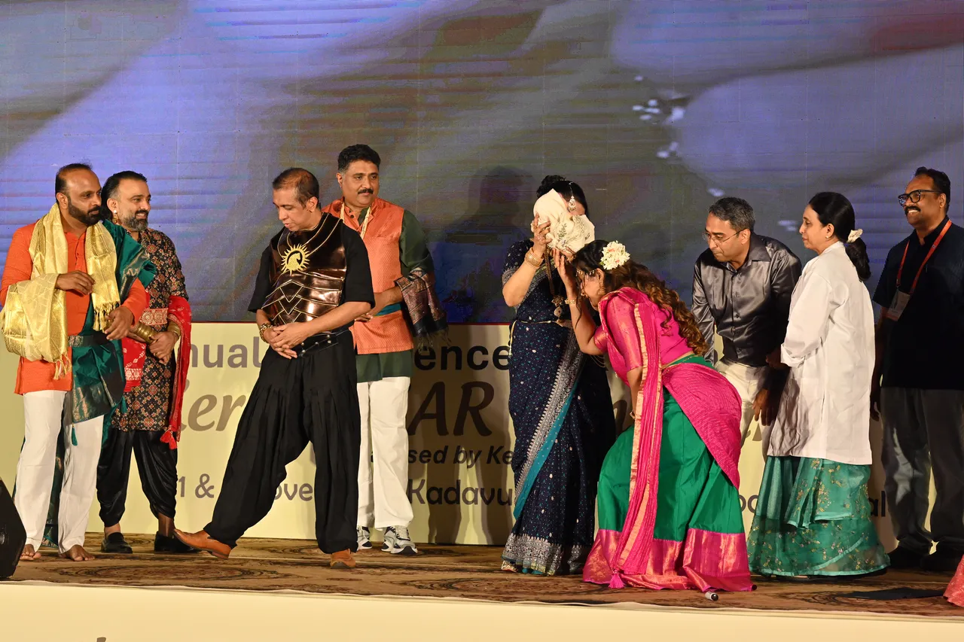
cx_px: 482
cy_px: 321
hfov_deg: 23.9
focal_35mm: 85
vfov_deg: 16.1
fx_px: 2276
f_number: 5.6
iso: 1250
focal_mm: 85
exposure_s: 1/250
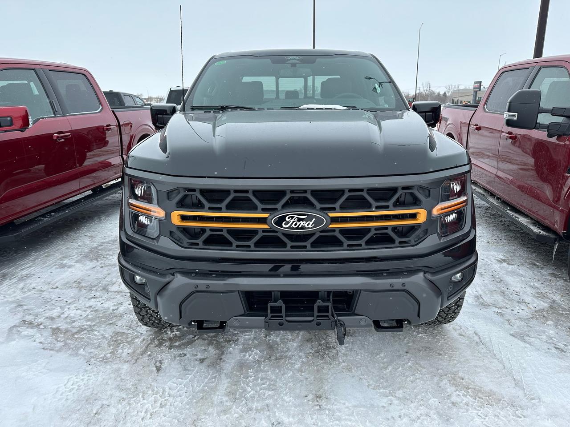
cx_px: 285
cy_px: 214
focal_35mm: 24
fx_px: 395
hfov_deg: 71.6
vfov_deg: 56.8
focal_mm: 6.86
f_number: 1.78
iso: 80
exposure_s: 1/2353
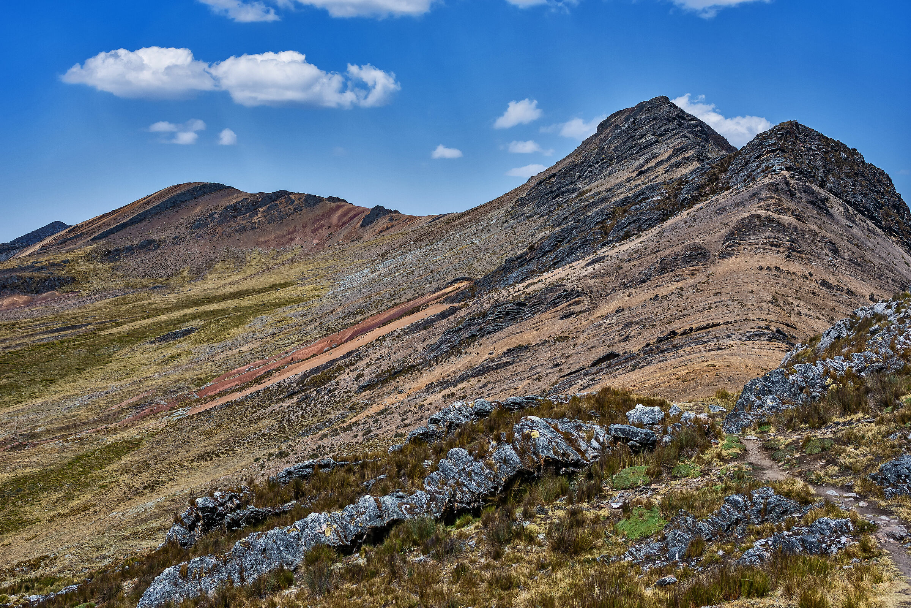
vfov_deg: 25.8
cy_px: 304
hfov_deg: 37.9
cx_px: 456
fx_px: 1328
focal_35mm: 52
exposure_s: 1/320
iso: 100
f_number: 5
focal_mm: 35
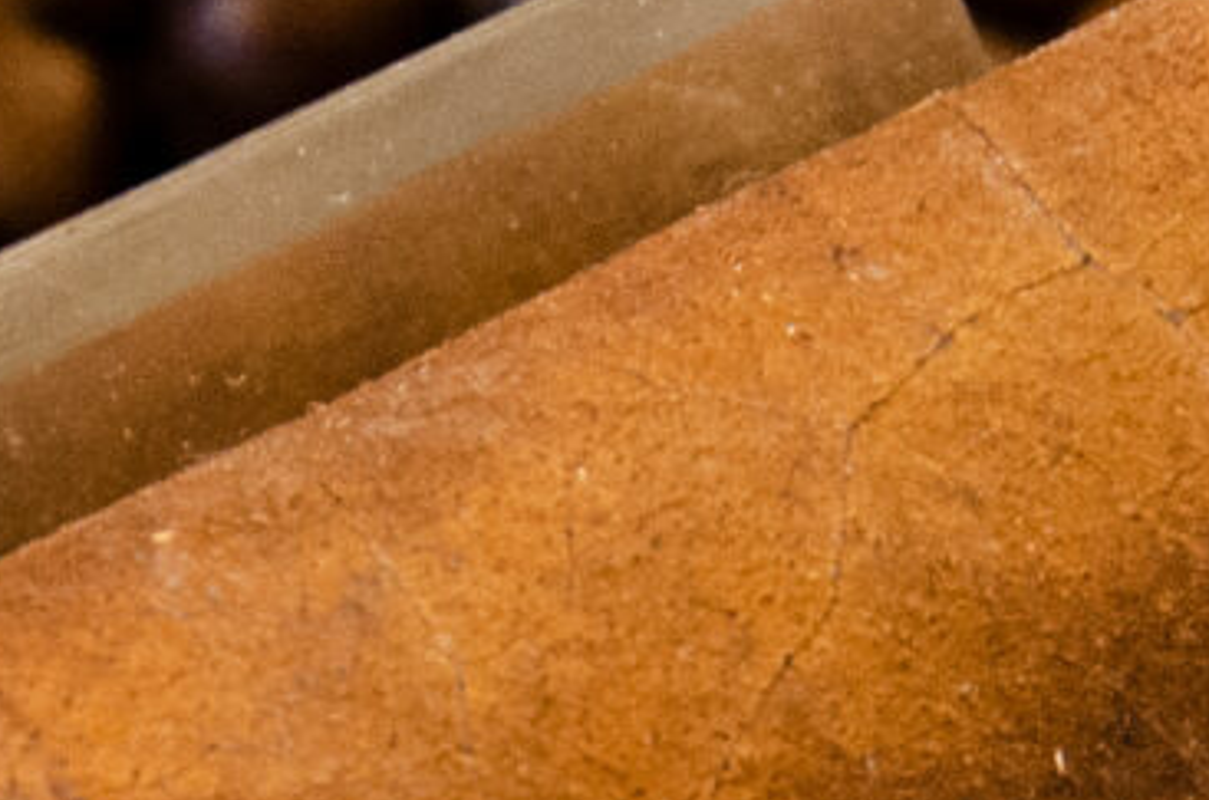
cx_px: 662
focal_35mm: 732
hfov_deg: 2.8
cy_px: 1244
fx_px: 24530
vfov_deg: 1.9
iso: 800
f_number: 5.3
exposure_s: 1/20
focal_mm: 70
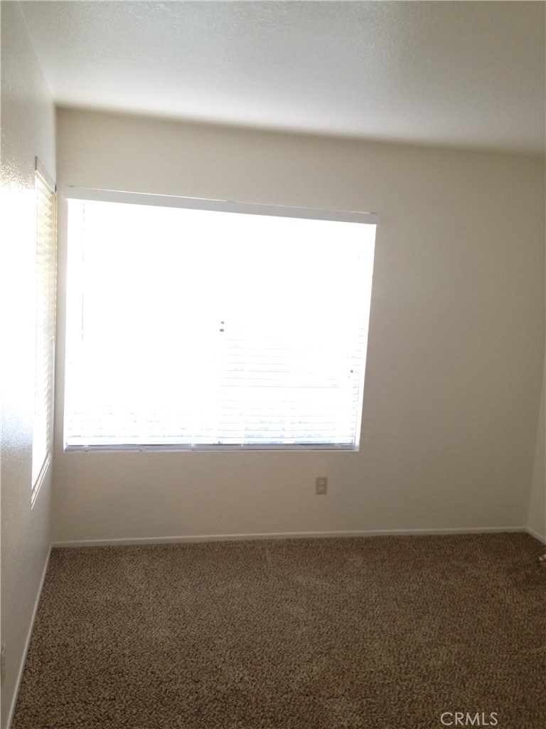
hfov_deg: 42.9
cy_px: 364
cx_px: 273
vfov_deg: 55.4
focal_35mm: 33
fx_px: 694
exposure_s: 1/20
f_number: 2.4
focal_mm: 4.12
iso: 100
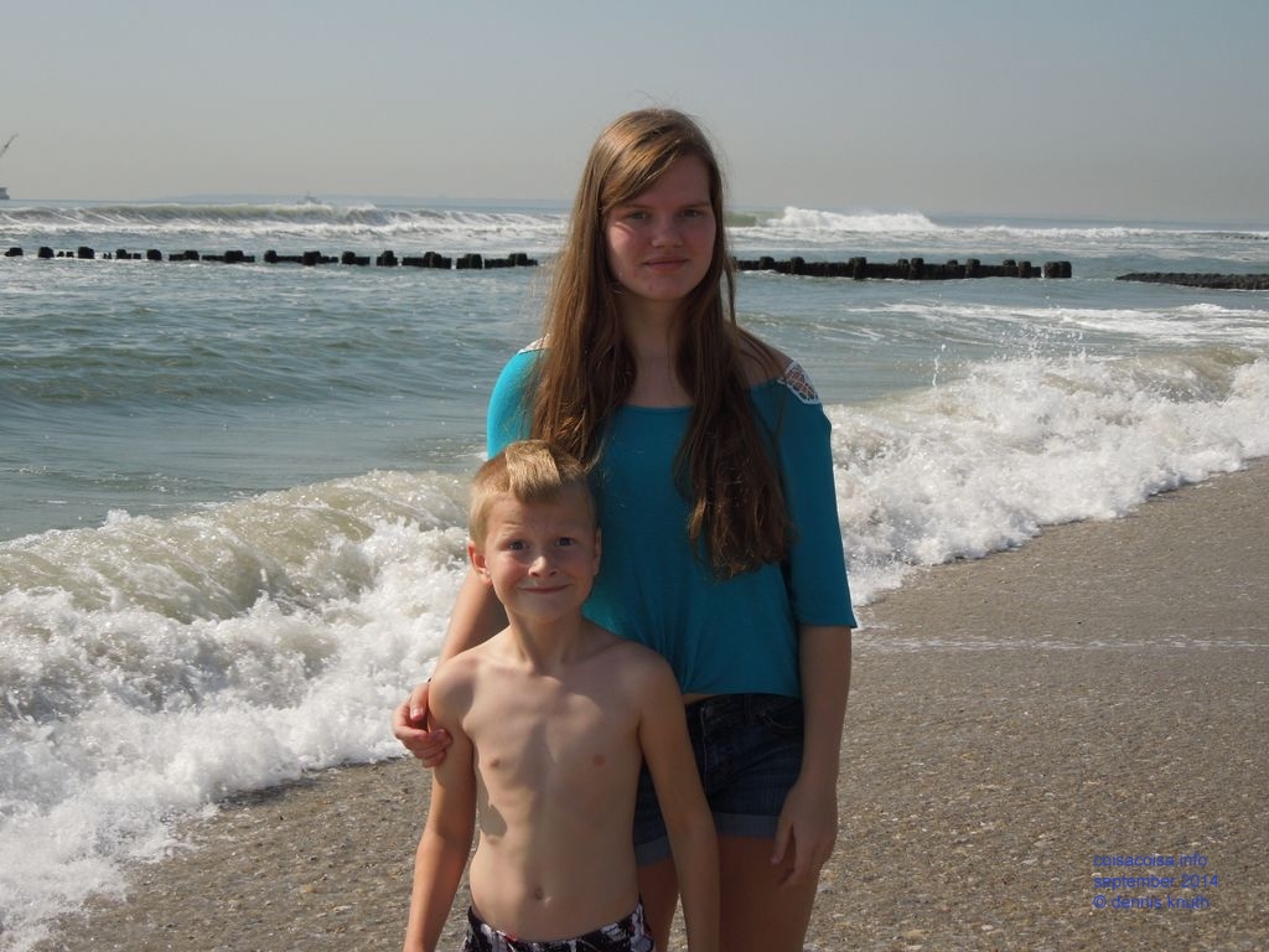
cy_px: 476
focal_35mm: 61
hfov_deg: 31.7
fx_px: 2236
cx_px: 634
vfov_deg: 24.0
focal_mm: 11
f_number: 8.6
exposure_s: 1/320
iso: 100
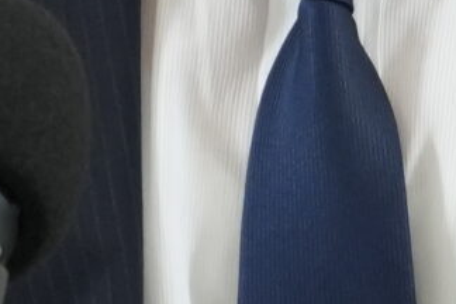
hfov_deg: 0.9
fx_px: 30043
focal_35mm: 2372
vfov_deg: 0.6
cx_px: 270
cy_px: -248
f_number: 5.6
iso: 1250
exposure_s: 1/100
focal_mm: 200
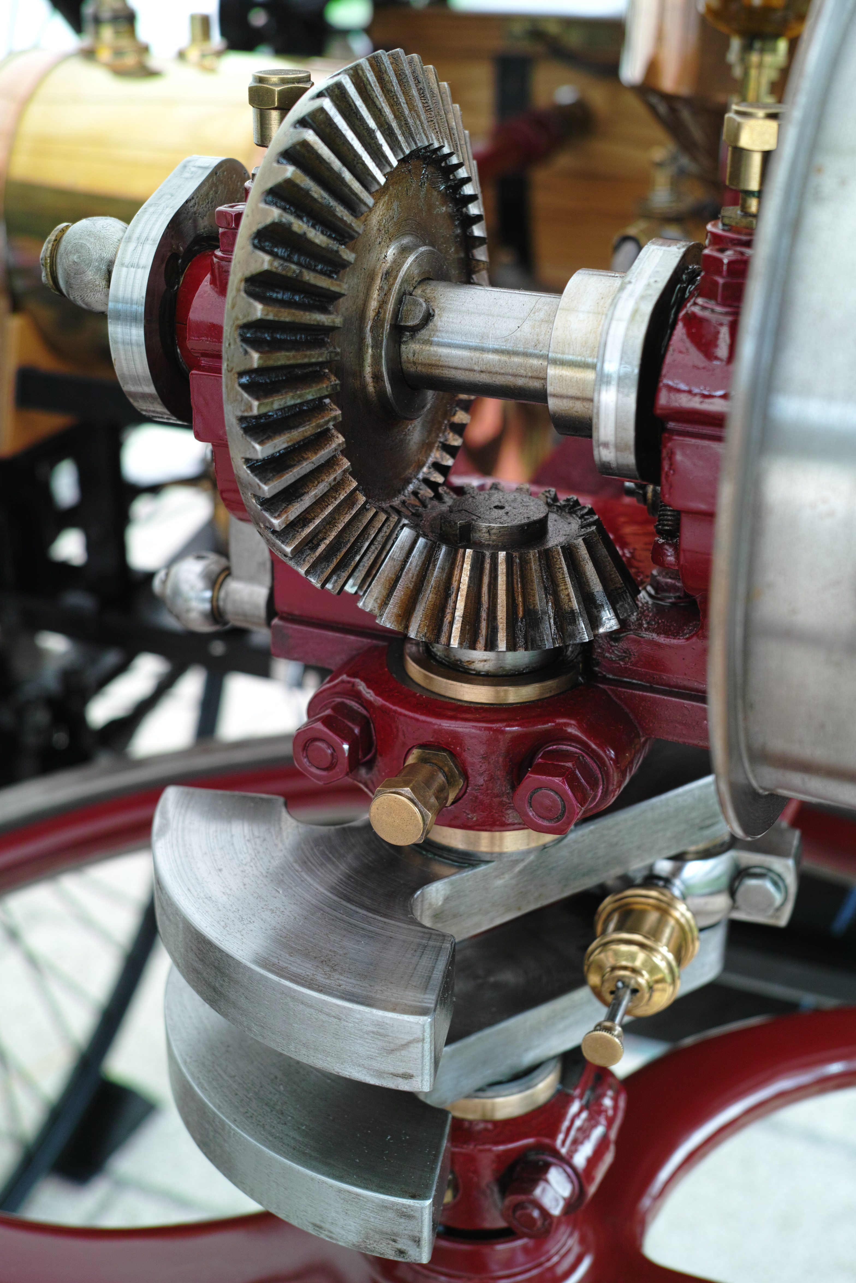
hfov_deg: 29.9
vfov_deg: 43.6
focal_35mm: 45
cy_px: 642
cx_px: 428
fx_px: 1605
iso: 200
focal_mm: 30
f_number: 4
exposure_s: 1/100
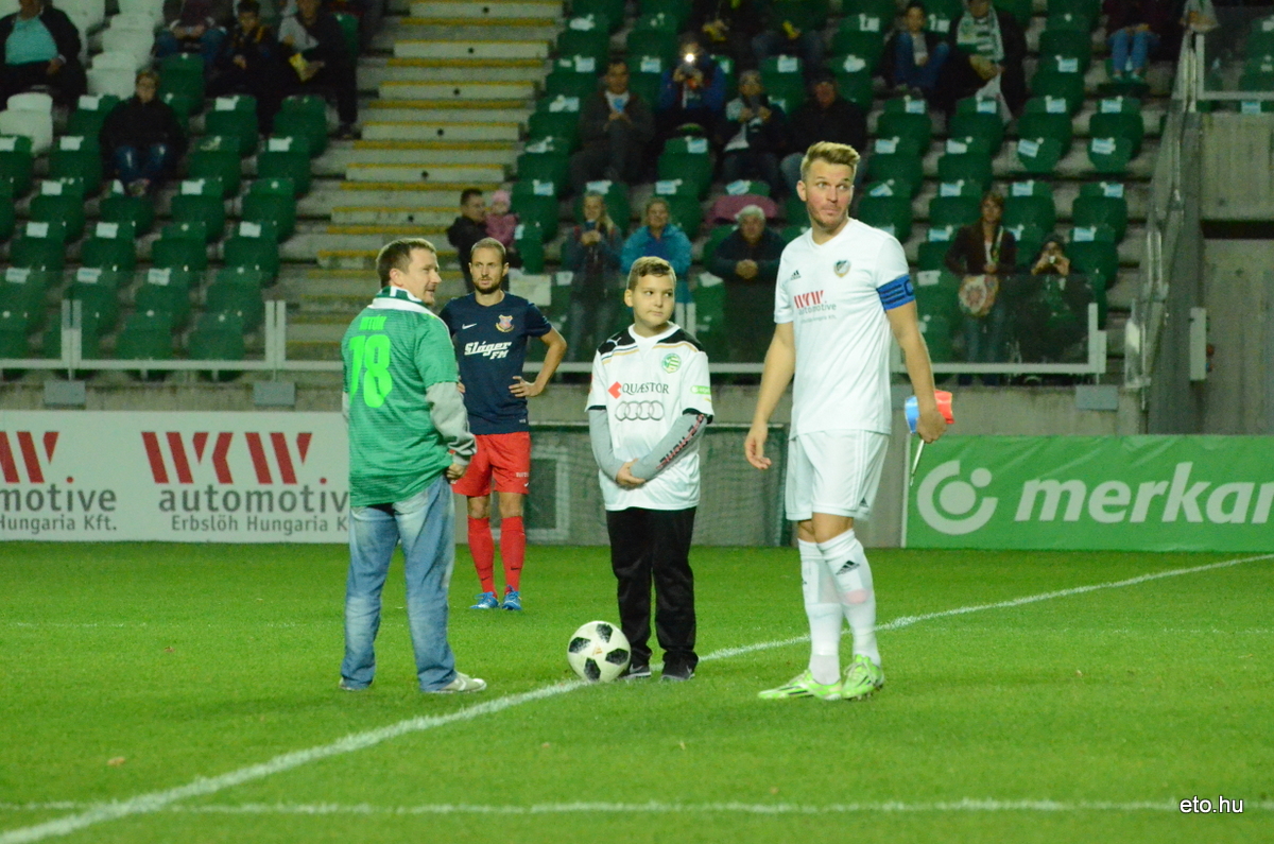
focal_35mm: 300
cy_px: 422
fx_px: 10595
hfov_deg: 6.9
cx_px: 637
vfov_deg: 4.6
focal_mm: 200
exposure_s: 1/1600
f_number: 5.3
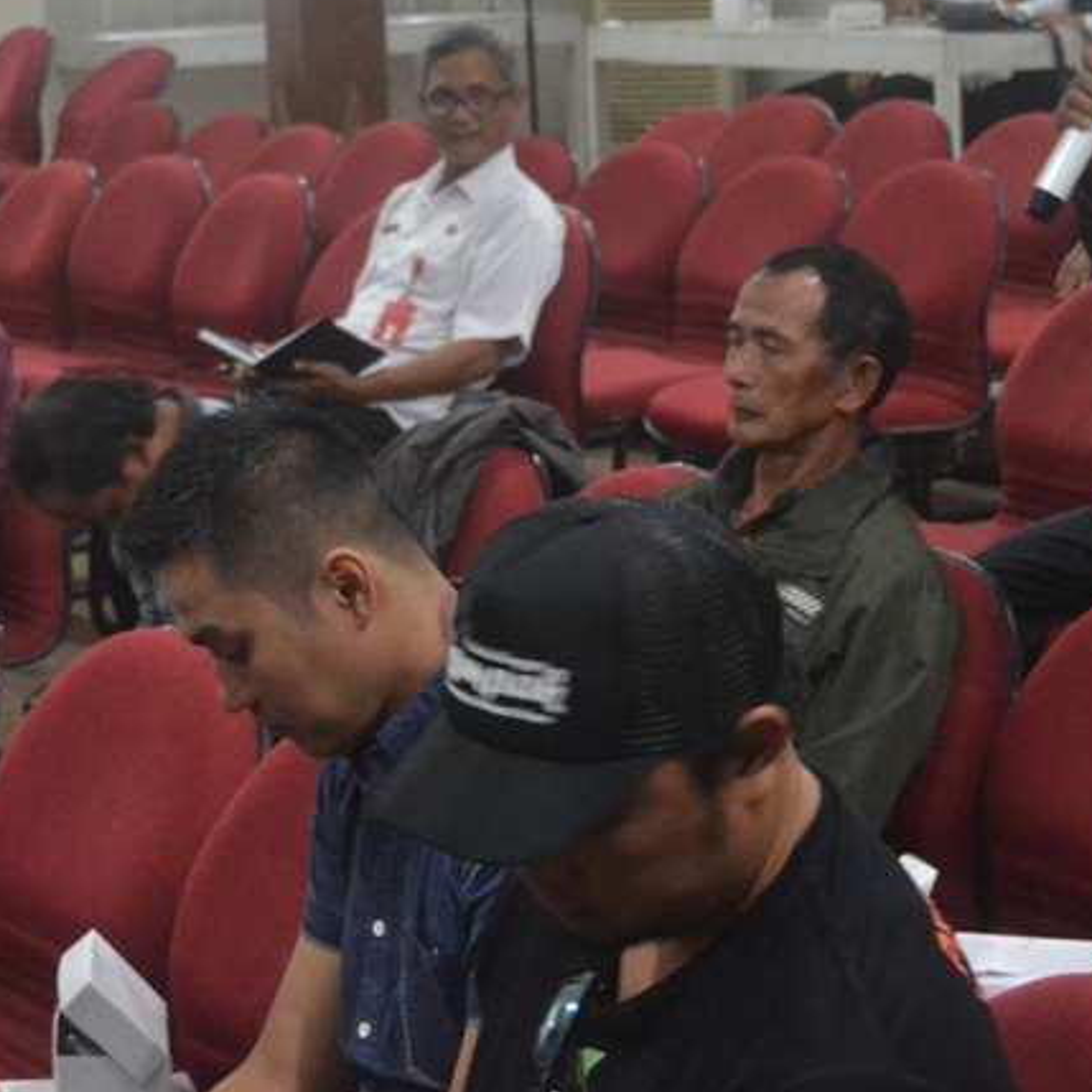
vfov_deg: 16.3
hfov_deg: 16.4
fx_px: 3788
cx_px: 438
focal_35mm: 106
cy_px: 204
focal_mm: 31
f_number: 4
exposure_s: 1/15
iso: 2200
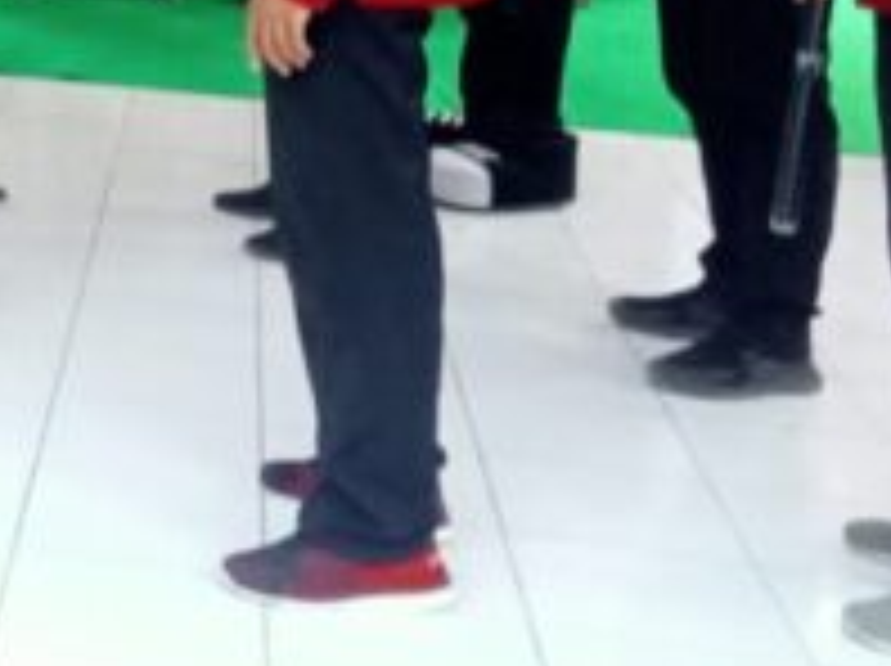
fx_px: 2417
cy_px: -238
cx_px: -400
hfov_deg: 18.7
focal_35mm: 94
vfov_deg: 14.9
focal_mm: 3.46
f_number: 2.2
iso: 573
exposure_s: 1/33.3
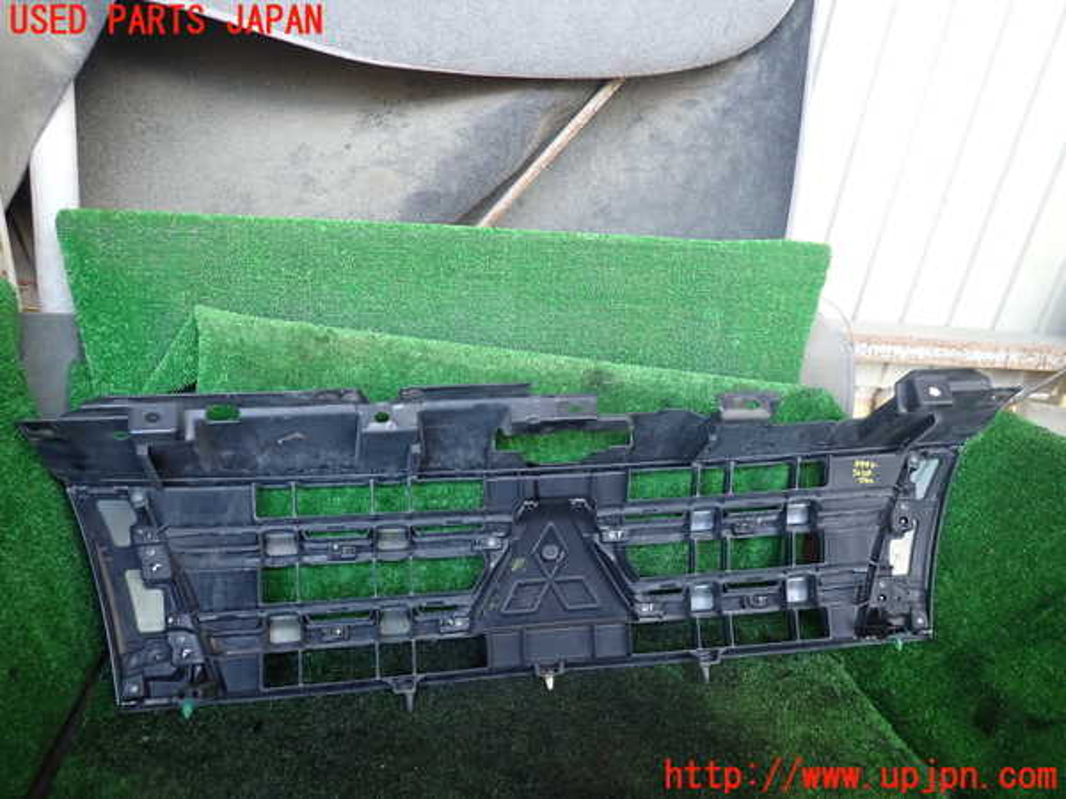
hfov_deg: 69.4
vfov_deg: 54.9
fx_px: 770
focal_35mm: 25
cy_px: 400
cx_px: 533
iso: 200
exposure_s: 1/60
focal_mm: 4.5
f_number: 2
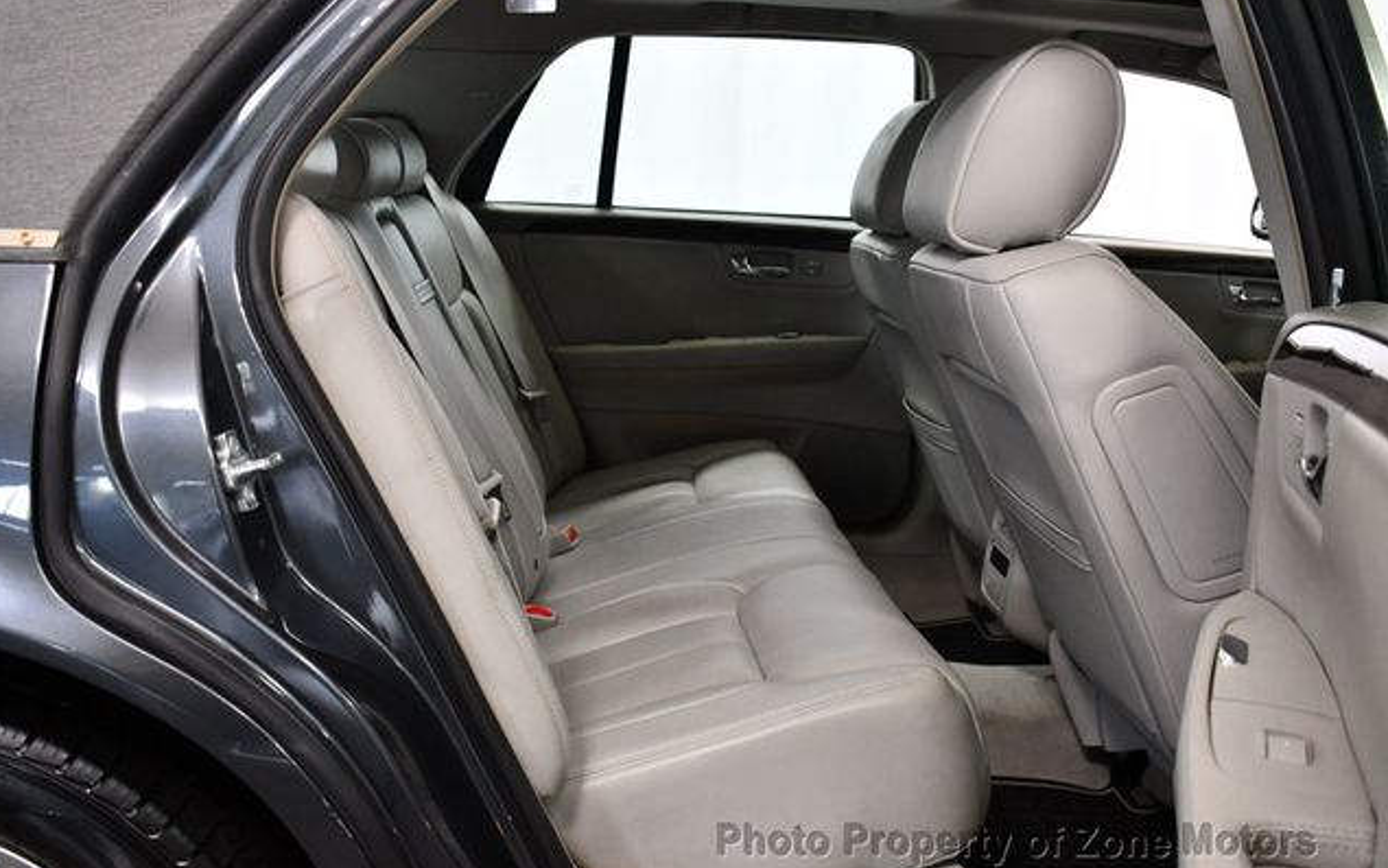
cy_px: 415
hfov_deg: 52.7
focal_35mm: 37
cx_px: 691
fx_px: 1400
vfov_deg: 34.4
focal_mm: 18
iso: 1400
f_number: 3.5
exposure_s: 1/125
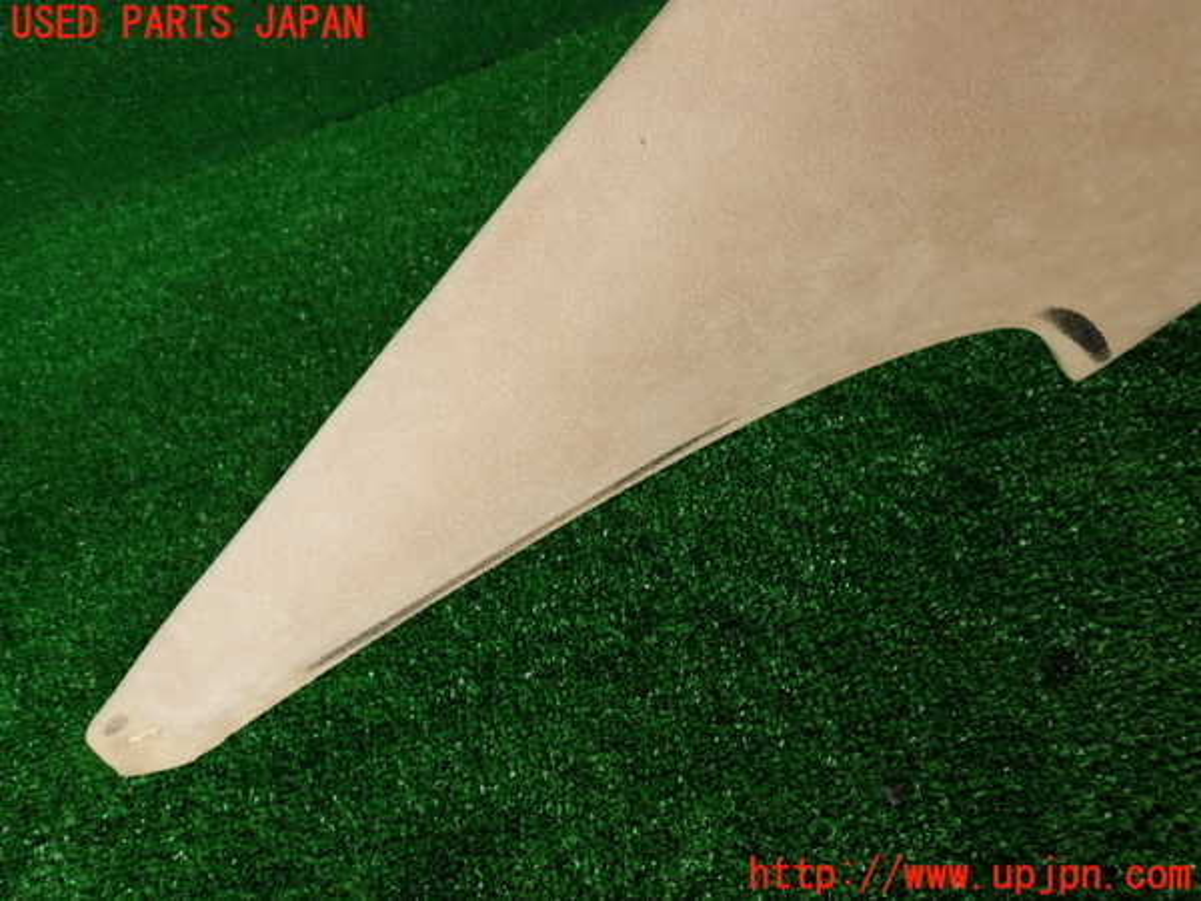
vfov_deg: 54.9
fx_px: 867
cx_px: 600
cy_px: 450
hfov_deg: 69.4
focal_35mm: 25
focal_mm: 4.5
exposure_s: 1/125
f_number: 2.8
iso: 100
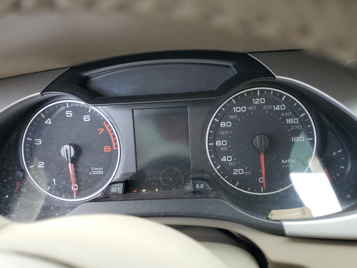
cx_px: 178
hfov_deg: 67.3
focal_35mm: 26
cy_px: 134
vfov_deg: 53.1
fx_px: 268
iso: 84
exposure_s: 1/120
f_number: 1.5
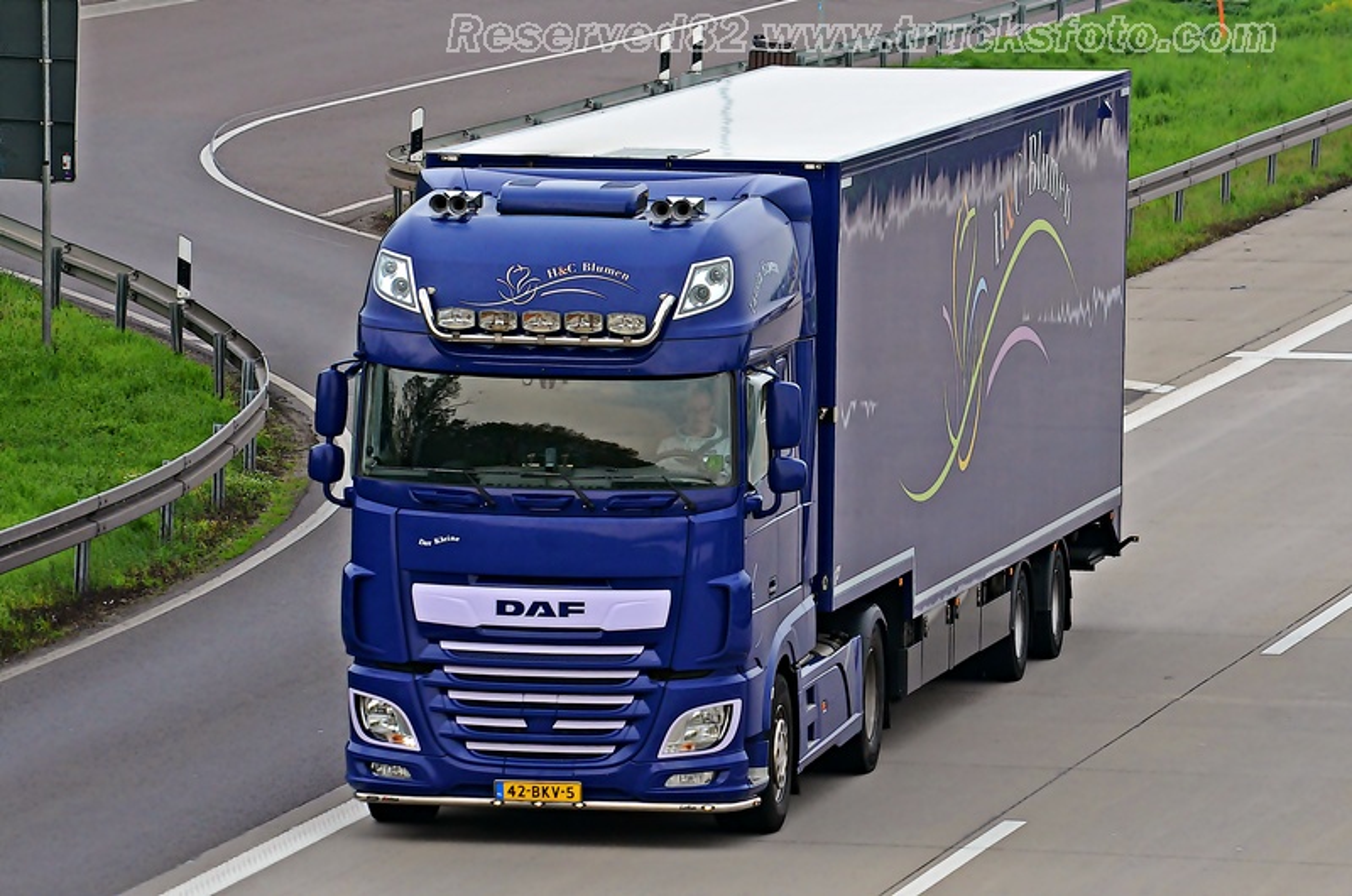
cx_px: 676
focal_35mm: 300
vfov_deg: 4.6
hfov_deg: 6.9
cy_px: 448
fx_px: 11244
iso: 1000
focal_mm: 200
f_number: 10
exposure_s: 1/640
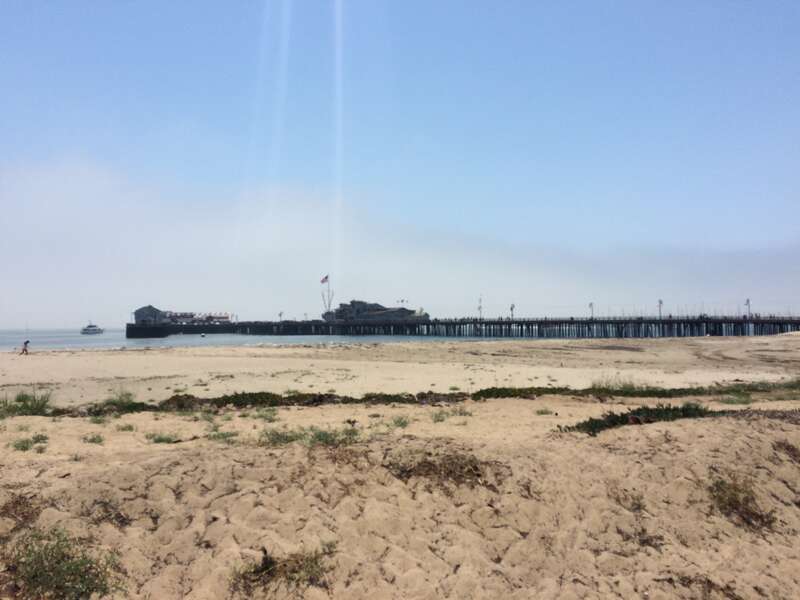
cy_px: 300
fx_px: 670
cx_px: 400
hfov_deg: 61.7
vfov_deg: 48.2
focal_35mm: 29
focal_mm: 4.15
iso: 40
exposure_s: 1/5128
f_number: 2.2
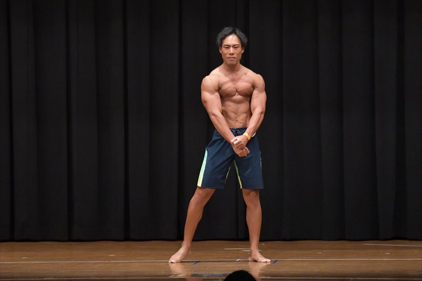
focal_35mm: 217
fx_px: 2543
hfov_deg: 9.5
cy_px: 140
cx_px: 211
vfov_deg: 6.3
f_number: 5.6
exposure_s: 1/400
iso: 6400
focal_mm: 145
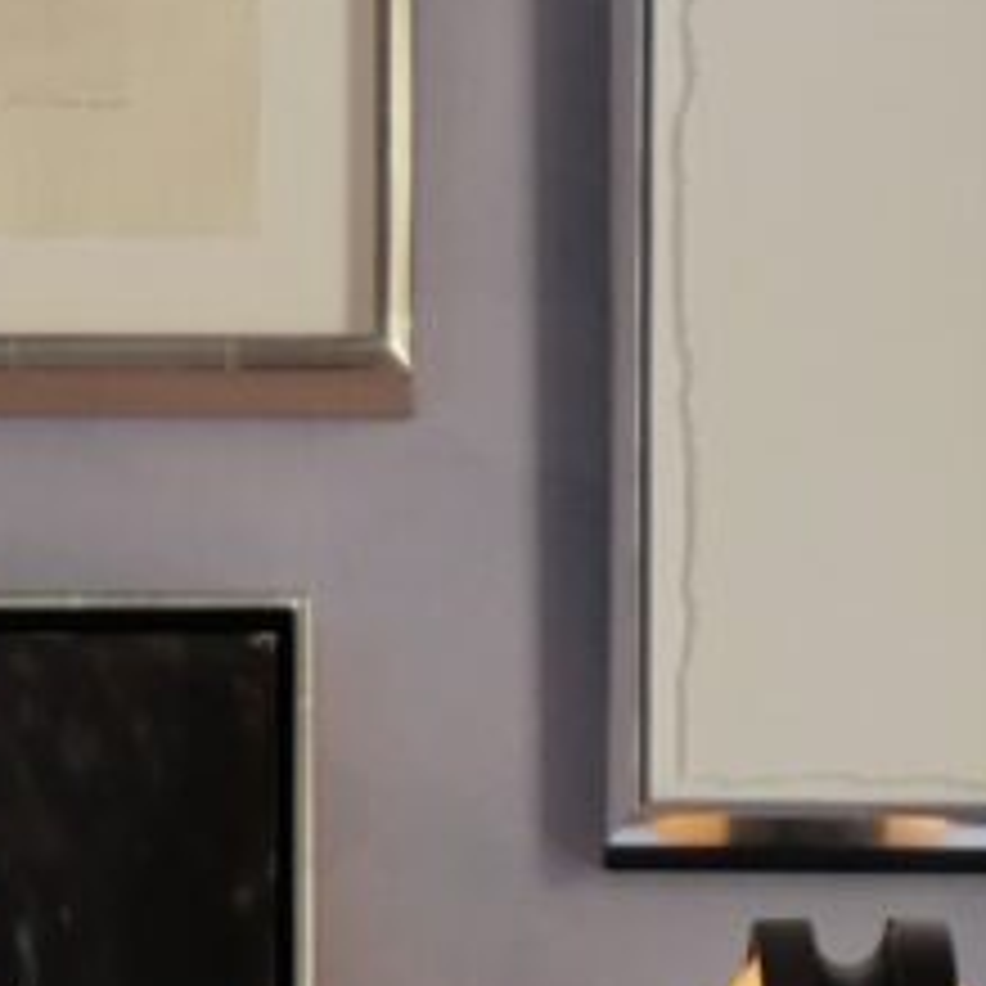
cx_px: 513
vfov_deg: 8.1
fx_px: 5994
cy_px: 2922
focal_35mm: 186
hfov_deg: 9.4
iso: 200
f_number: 1.7
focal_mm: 10.9
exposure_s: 1/100
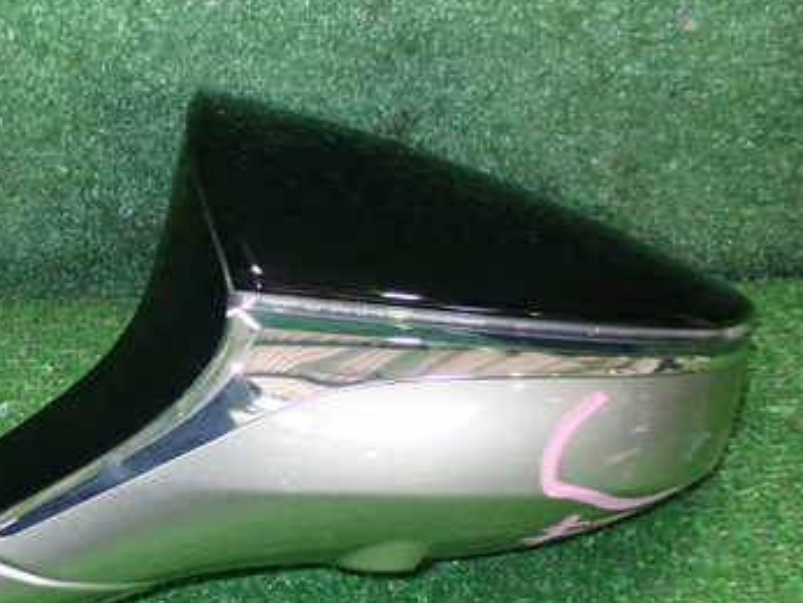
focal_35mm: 71
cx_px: 125
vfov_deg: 20.6
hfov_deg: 26.7
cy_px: 431
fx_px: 1648
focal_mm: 7.31
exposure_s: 1/4
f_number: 8
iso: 800
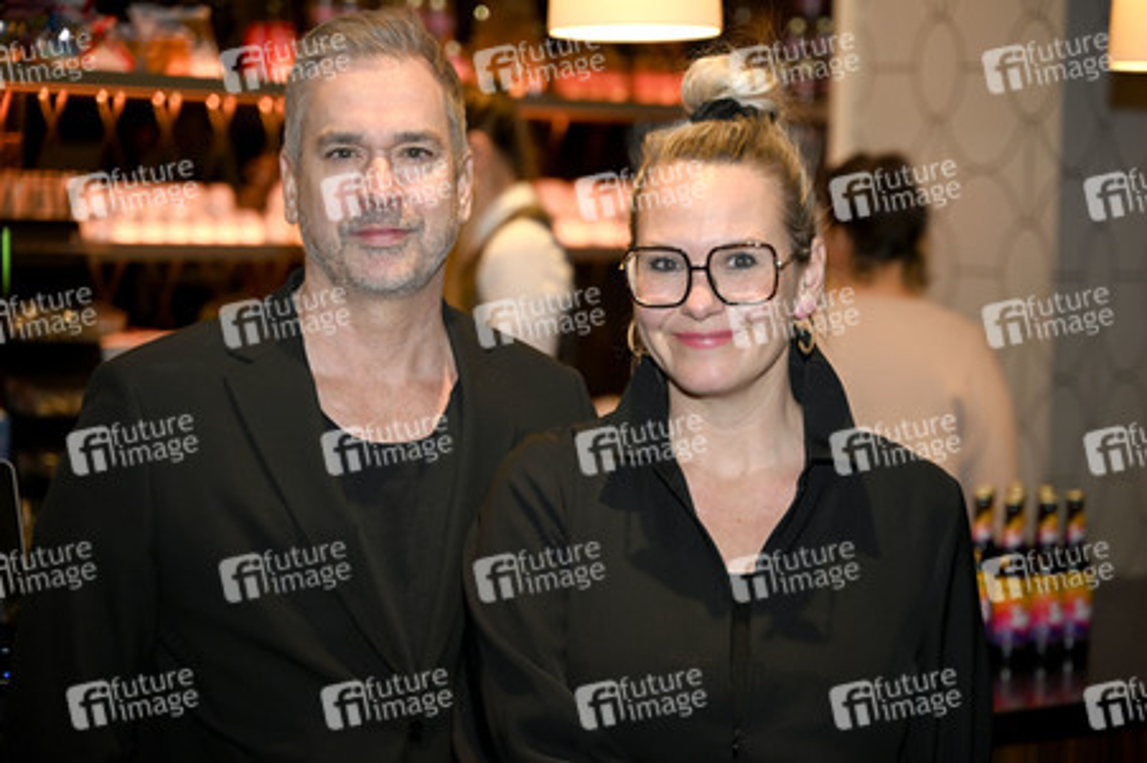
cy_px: 382
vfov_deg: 18.2
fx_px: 2388
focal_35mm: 75
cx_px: 574
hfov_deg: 27.0
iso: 500
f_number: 2.8
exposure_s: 1/125
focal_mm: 75
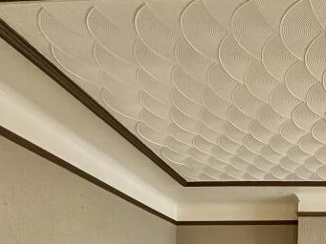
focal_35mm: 42
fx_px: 396
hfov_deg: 41.2
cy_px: 335
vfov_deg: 27.4
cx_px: 294
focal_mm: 2.22
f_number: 2.2
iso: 500
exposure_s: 1/60
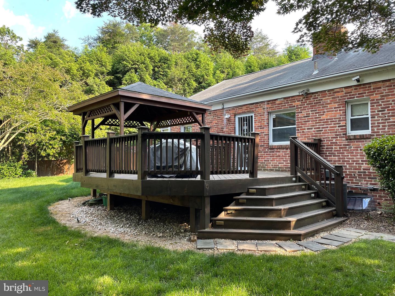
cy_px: 148
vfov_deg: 53.1
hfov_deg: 67.3
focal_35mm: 26
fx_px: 297
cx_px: 198
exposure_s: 1/202
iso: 32
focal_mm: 4.2
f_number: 1.6
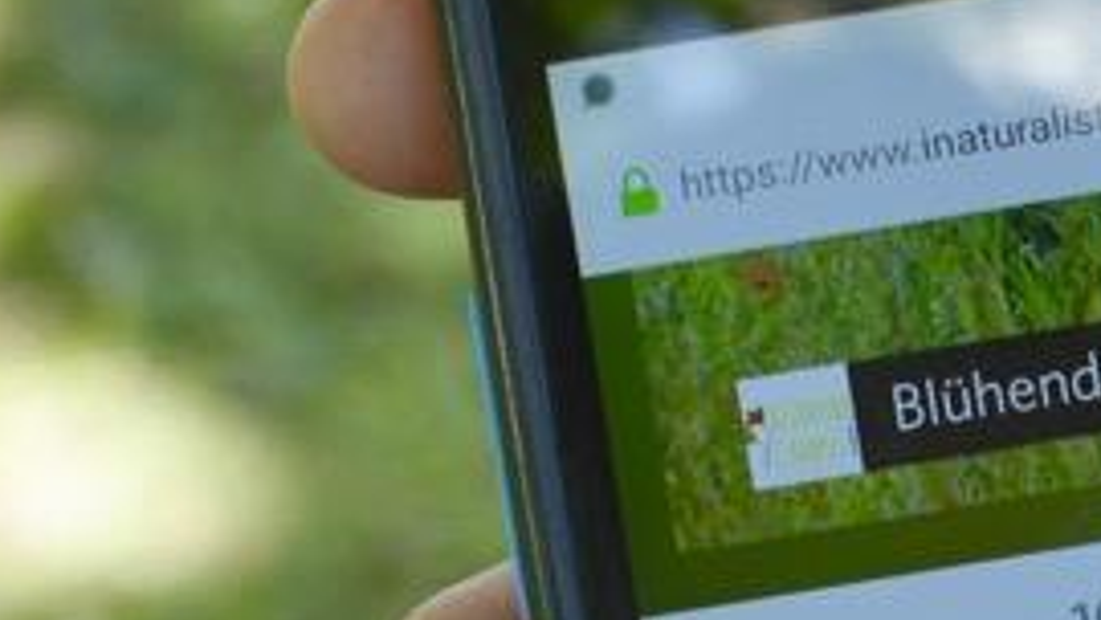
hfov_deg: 12.2
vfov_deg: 6.7
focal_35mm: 174
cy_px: 1368
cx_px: 1219
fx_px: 5081
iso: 200
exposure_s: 1/125
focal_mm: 35
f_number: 6.3
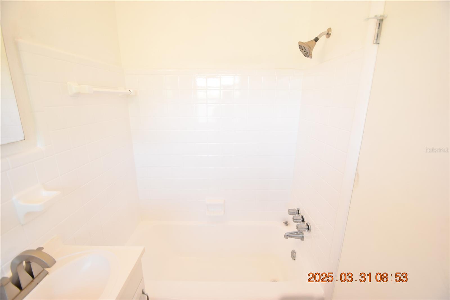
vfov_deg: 77.3
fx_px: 187
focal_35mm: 15
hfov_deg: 100.4
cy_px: 150
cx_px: 225
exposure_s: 1/60
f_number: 4
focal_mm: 10
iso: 500
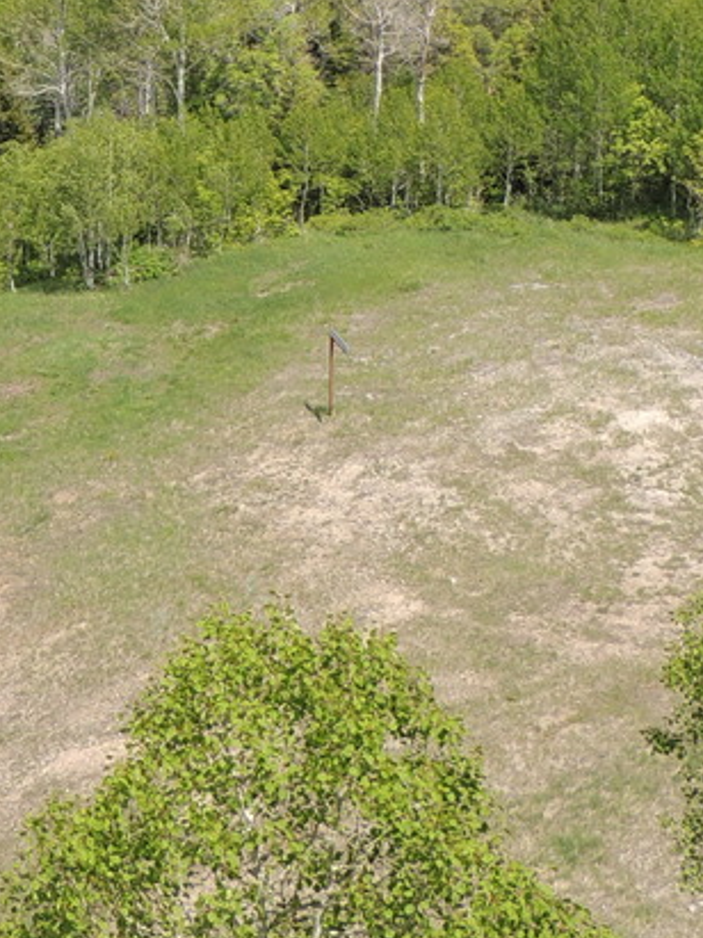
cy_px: 119
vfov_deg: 17.8
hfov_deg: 13.5
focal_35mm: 109
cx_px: 160
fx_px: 2953
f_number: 3.3
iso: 100
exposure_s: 1/800
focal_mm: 6.2
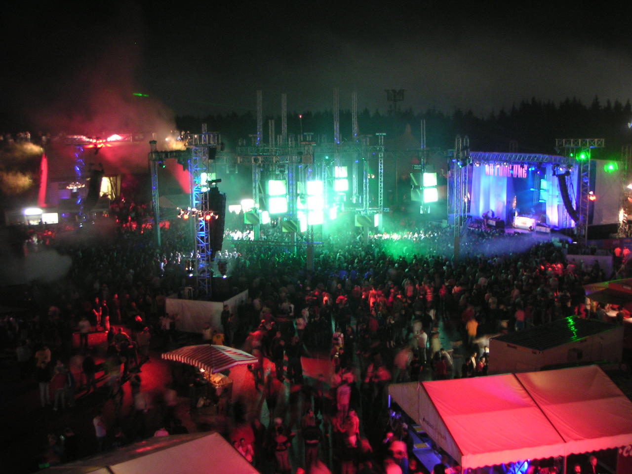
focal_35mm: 38
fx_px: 694
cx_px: 316
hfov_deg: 49.0
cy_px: 237
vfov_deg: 37.7
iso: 100
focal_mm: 6
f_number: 2.8
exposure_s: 1/1.6
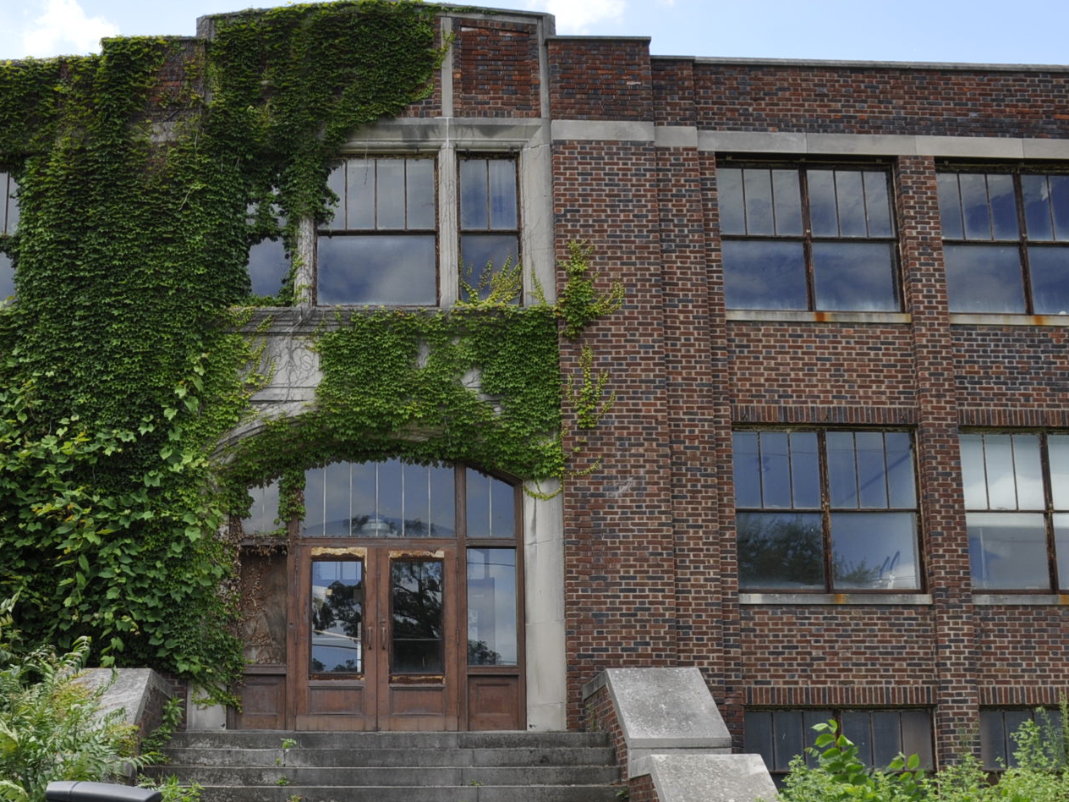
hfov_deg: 42.4
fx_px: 1359
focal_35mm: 44
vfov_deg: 32.5
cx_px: 361
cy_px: 560
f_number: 11
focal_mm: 18
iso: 200
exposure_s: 1/125
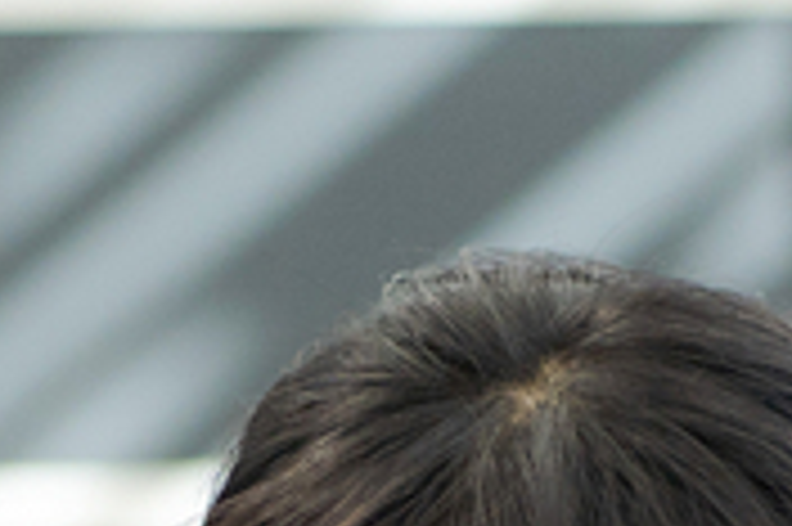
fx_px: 12726
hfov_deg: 3.6
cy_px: 1331
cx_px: 99
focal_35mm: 579
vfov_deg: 2.4
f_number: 2.5
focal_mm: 85
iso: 500
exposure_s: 1/250
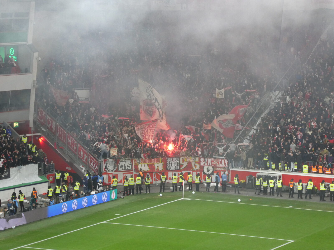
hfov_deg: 14.6
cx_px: 167
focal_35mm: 135
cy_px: 125
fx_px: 1303
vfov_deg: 11.0
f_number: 5.3
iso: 400
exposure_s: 1/80
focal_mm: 24.2
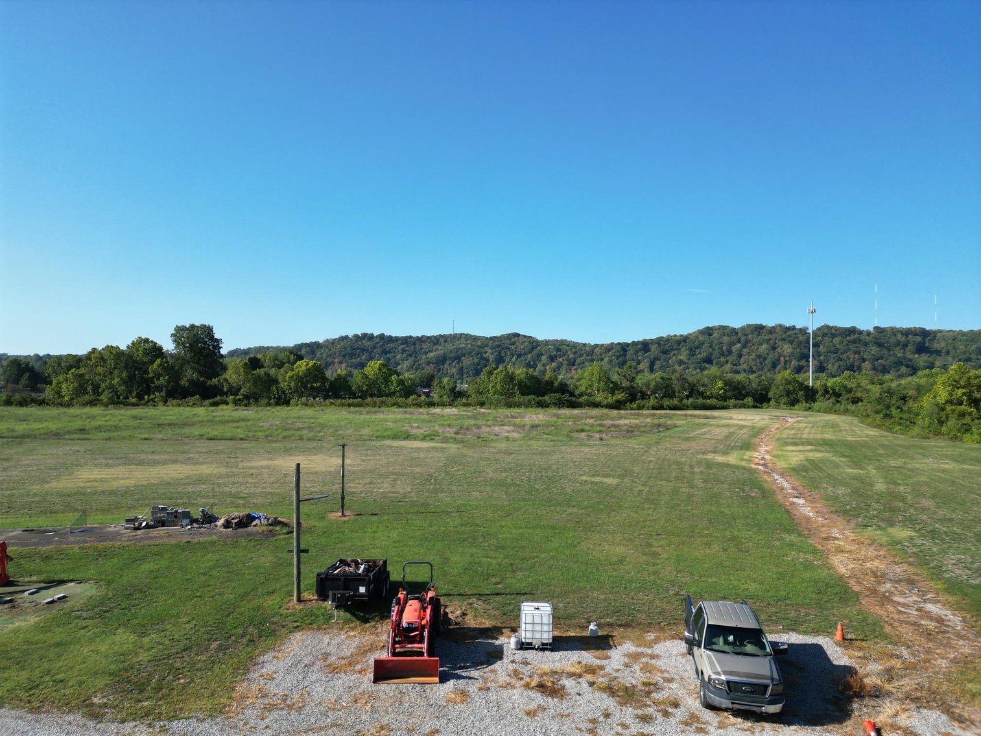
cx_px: 490
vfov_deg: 56.8
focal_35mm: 24
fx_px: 680
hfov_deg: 71.6
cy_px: 368
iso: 100
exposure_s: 1/2000
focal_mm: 6.72
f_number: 1.7
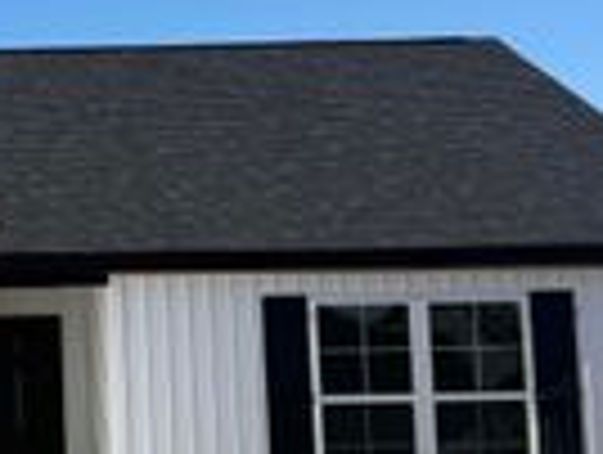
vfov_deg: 15.3
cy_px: 218
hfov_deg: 19.2
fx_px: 1693
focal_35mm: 97
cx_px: -86
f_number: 1.6
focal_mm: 5.96
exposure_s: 1/4065
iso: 64
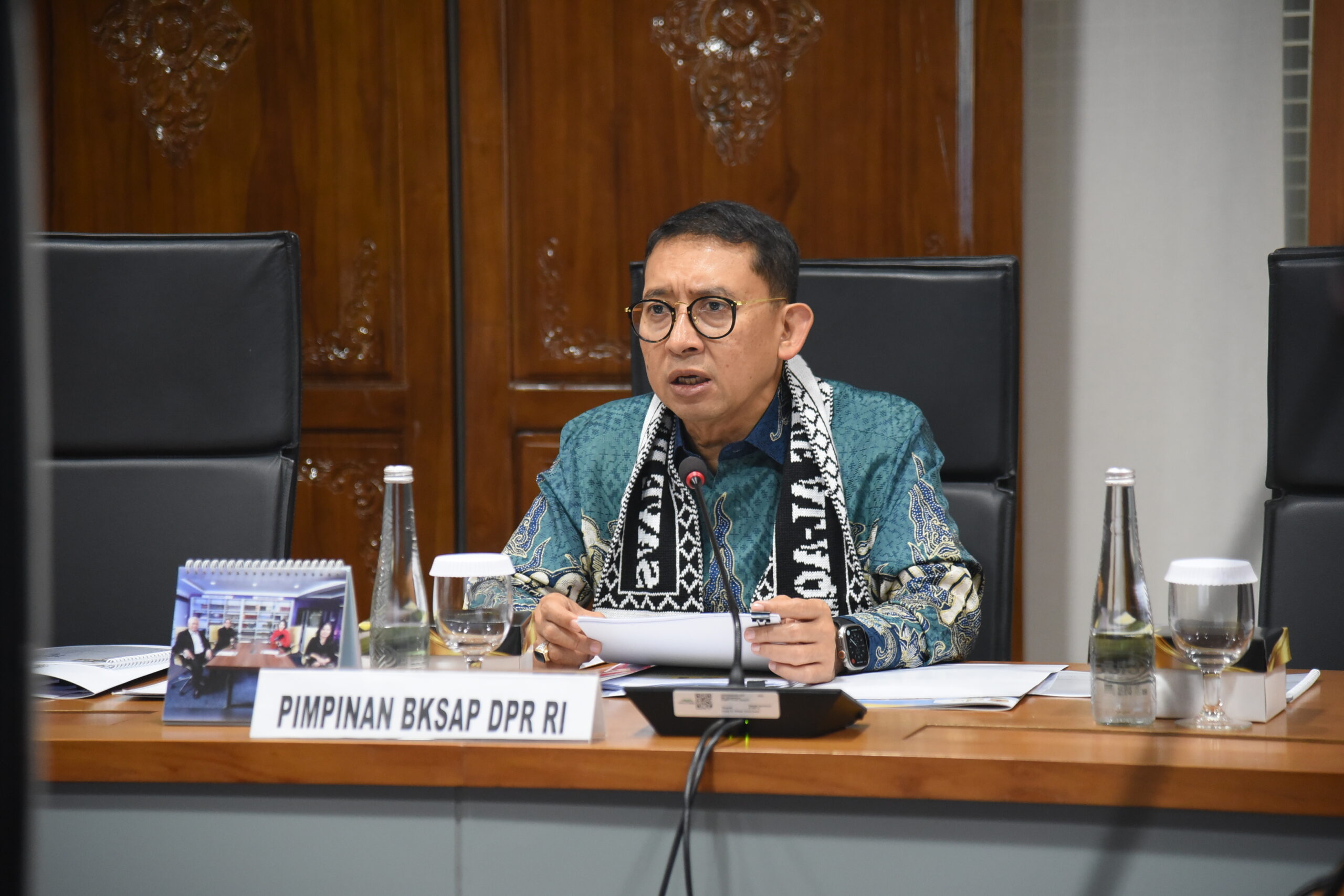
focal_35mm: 120
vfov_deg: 11.4
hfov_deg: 17.1
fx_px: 4480
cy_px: 448
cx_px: 672
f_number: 4
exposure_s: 1/125
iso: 3200
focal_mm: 120
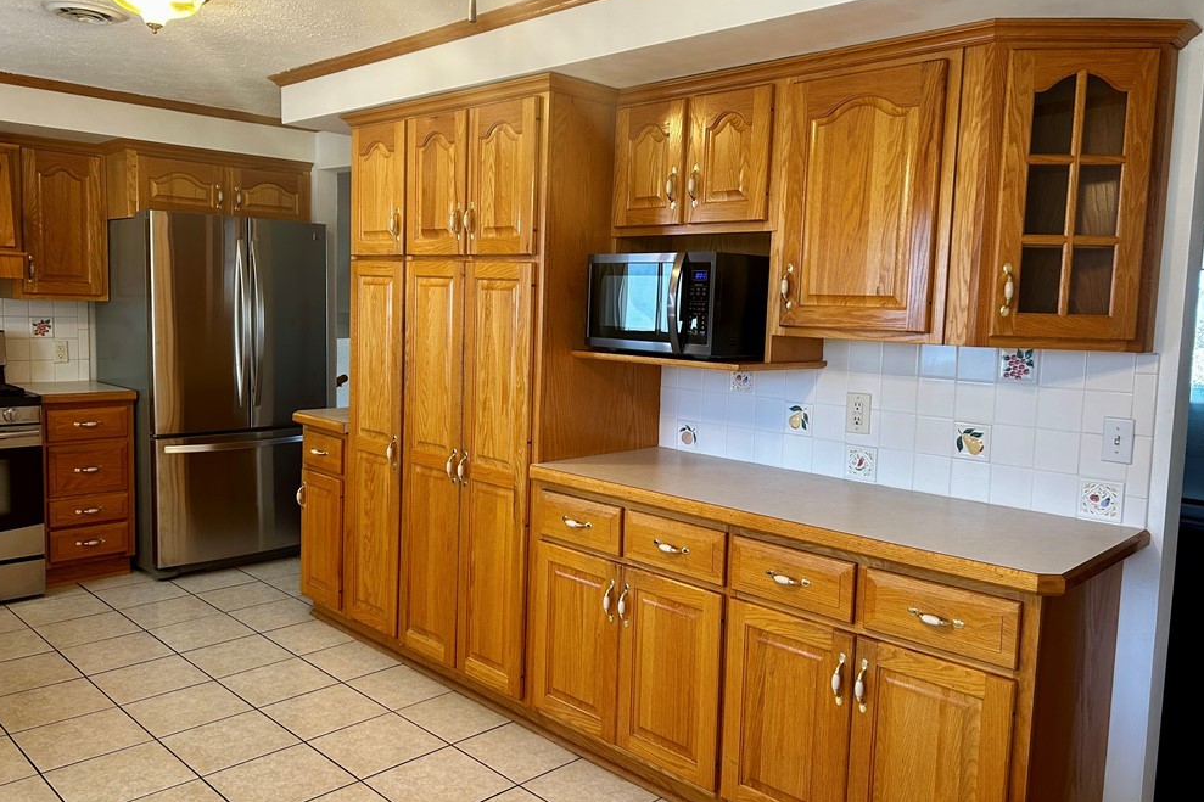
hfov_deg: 65.5
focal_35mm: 28
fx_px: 936
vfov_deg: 46.4
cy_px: 396
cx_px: 594
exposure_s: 1/120
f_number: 1.5
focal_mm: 5.7
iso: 125
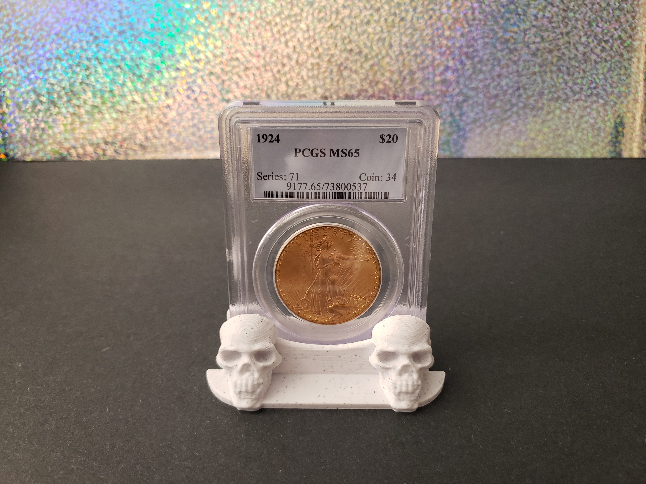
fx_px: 485
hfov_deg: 67.3
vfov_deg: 53.1
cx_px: 323
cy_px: 242
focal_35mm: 26
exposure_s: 1/30
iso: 250
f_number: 1.5
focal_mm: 4.3
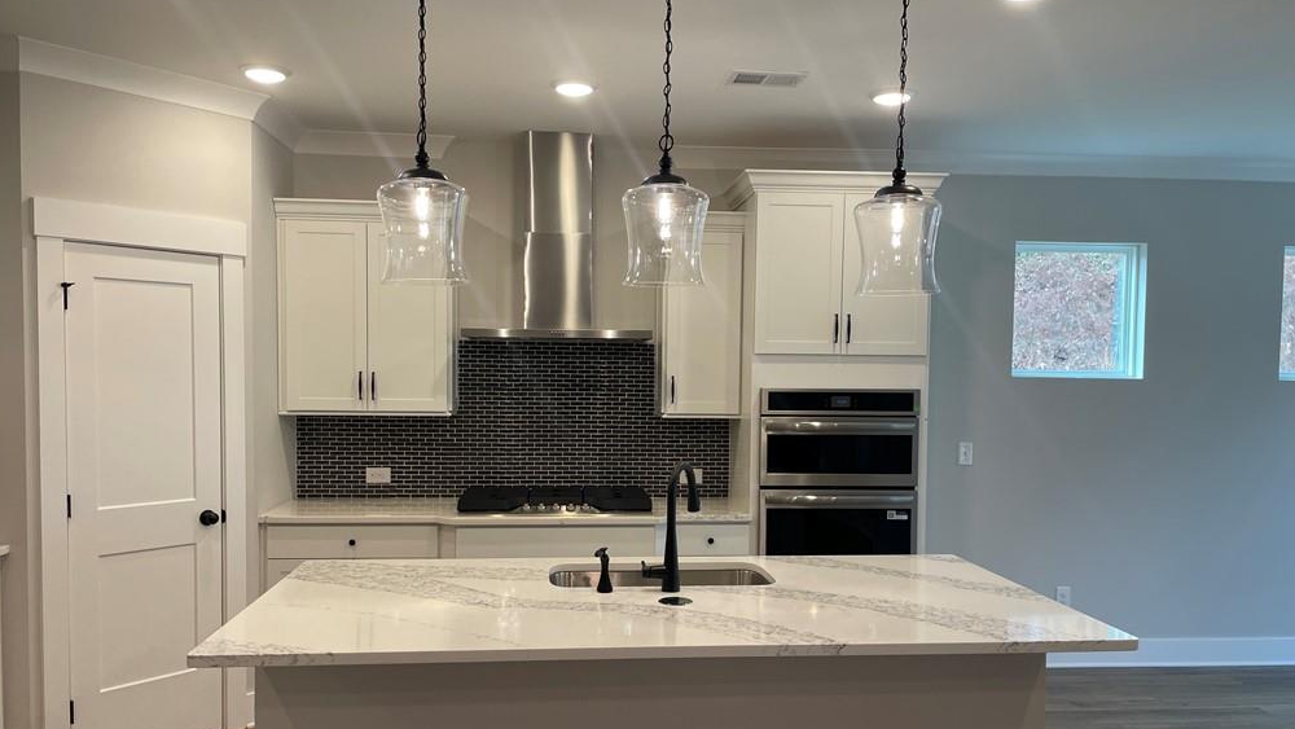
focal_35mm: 29
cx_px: 651
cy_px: 405
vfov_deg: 40.2
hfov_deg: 66.1
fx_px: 996
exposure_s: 1/120
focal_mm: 4.2
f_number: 1.6
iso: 80
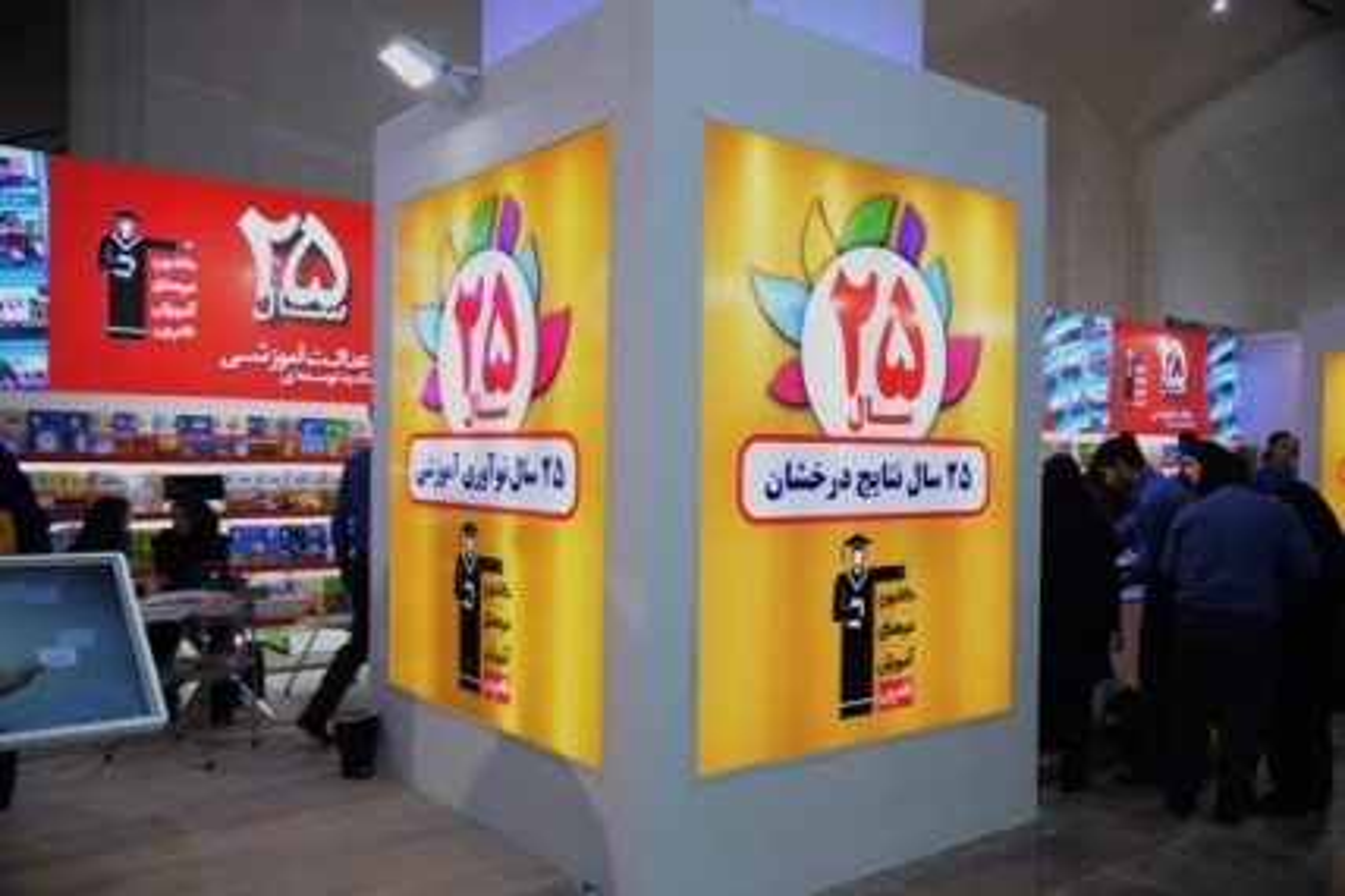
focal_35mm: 30
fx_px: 1120
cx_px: 672
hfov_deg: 61.9
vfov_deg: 43.6
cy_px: 448
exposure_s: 1/40
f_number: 4
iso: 500
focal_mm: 30
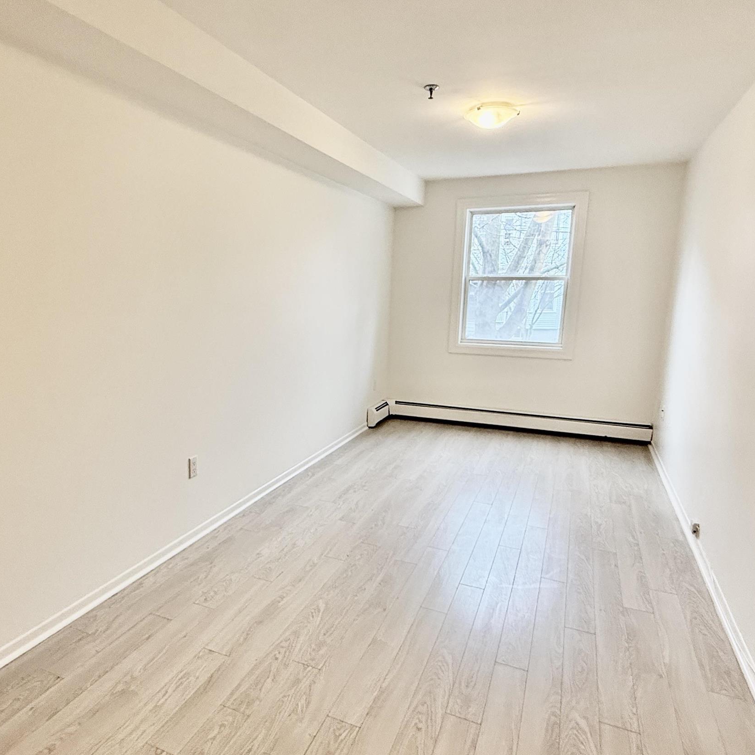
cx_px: 304
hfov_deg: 66.7
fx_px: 568
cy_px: 393
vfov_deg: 67.2
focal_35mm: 23
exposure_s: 1/120
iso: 200
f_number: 2.2
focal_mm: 2.22
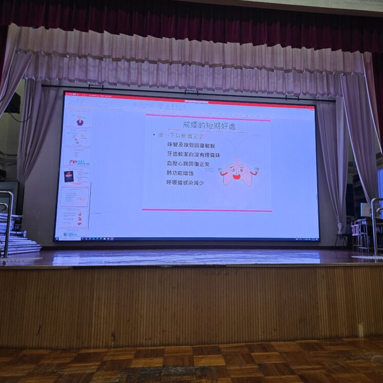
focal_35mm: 28
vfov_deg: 57.3
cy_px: 188
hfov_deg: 56.9
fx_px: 350
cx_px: 230
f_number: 1.8
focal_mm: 5.4
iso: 40
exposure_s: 1/100
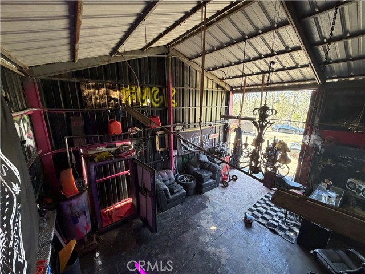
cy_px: 137
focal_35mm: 14
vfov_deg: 85.7
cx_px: 182
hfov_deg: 102.1
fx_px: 148
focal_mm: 2.22
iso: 320
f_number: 2.2
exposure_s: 1/75
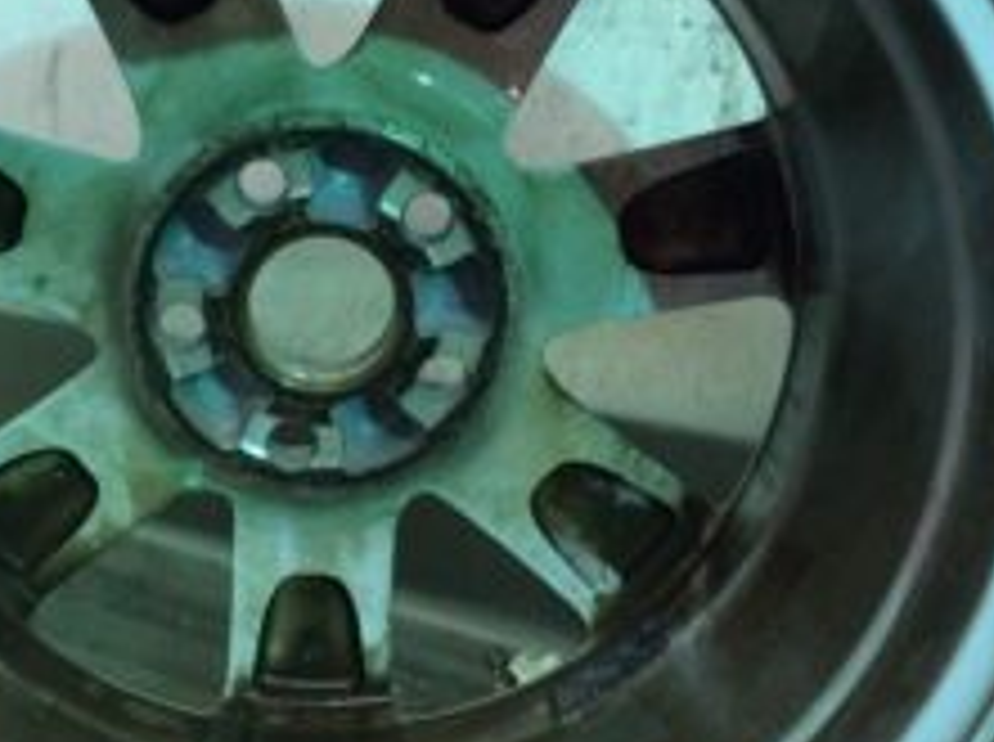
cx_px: 304
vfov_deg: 29.0
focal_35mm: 50
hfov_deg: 37.7
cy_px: 295
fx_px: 1433
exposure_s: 1/30
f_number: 2.2
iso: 250
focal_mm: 4.15
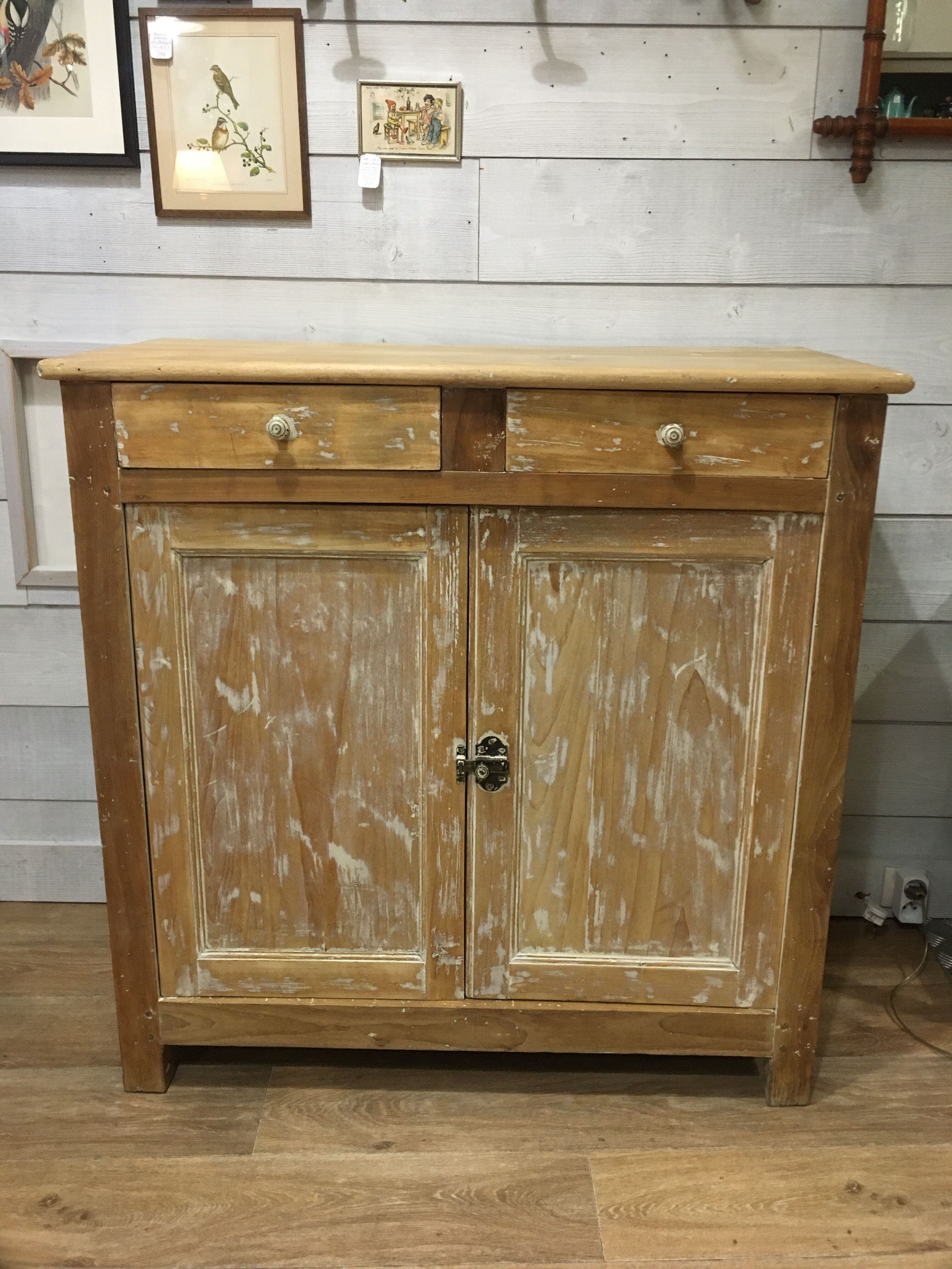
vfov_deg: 61.7
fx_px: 1063
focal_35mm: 29
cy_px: 634
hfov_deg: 48.2
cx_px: 476
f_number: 2.2
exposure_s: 1/33
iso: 200
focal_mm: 4.15
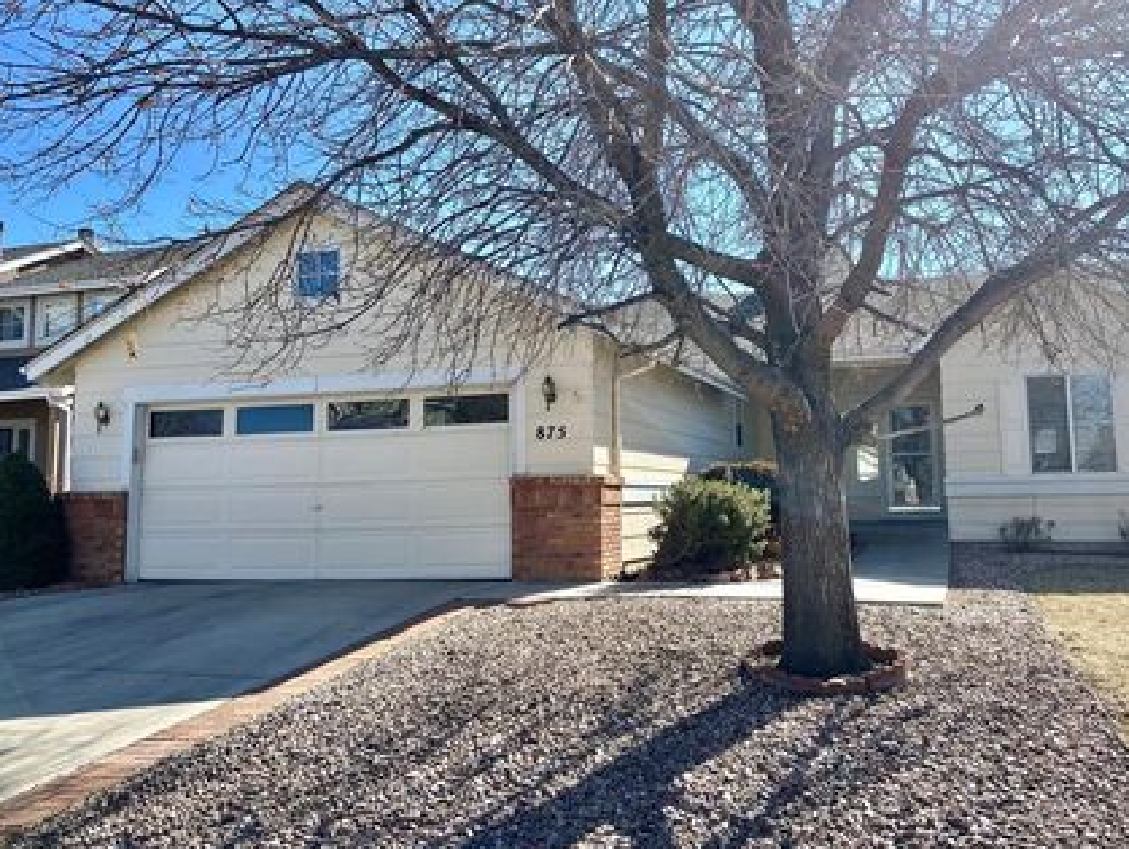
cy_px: 398
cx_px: 647
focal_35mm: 31
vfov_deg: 45.5
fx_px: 1012
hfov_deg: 58.1
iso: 32
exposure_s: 1/1931
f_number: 1.8
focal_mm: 4.25
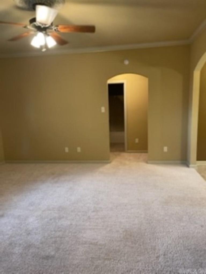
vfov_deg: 67.3
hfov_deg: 53.1
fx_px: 206
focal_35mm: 26
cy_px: 137
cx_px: 103
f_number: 1.6
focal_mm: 5.1
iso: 320
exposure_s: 1/60
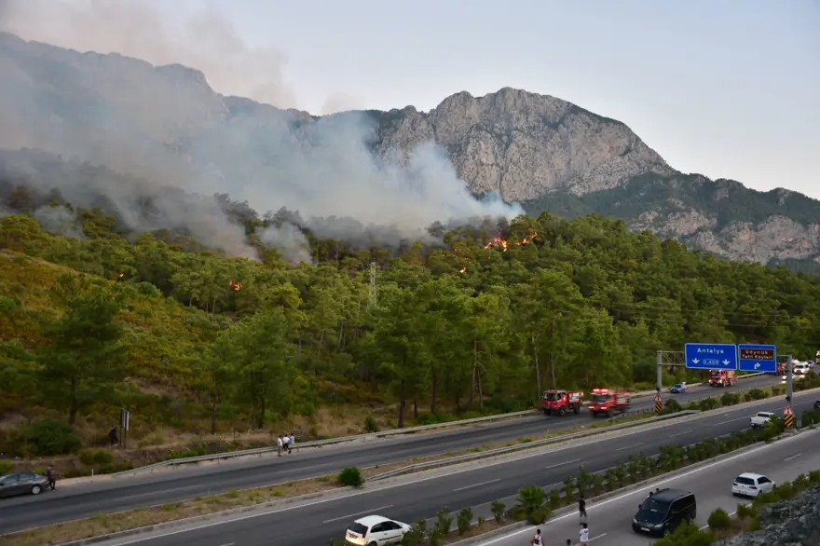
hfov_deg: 57.2
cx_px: 410
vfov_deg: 39.9
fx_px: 751
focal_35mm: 33
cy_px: 273
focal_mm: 22
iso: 320
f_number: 3.5
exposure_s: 1/13
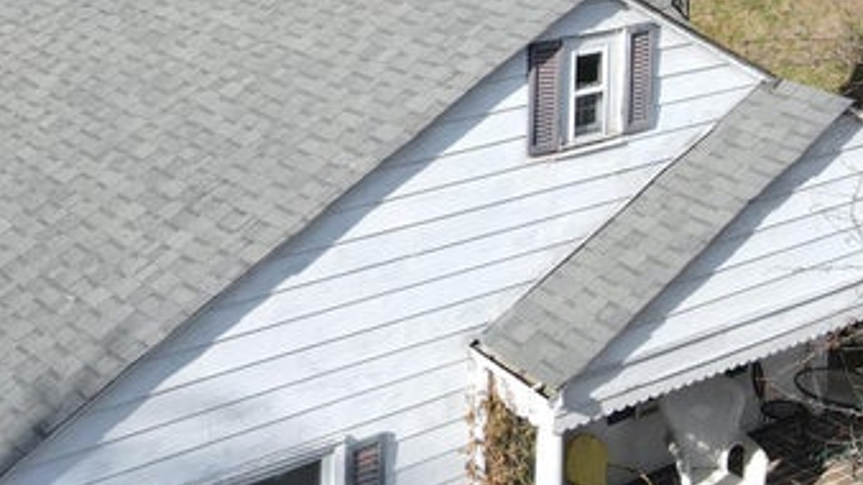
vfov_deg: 17.2
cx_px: 226
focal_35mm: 66
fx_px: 1510
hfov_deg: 31.4
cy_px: -130
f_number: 2.8
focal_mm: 4.5
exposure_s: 1/400
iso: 100
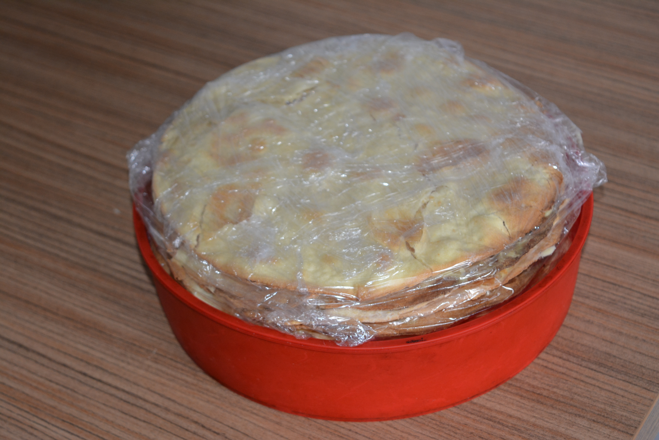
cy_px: 220
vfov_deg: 16.6
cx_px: 330
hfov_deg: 24.6
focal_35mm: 82
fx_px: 1511
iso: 800
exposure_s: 1/30
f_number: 5.6
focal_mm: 55
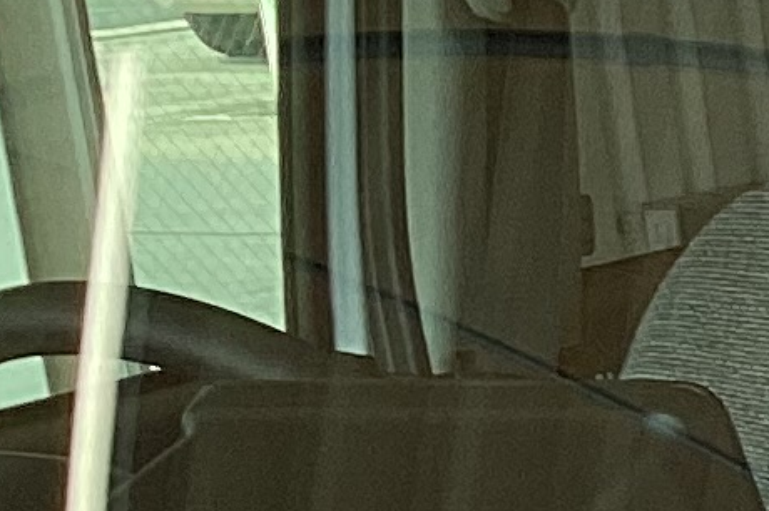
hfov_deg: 7.9
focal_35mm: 229
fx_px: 4888
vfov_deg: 5.7
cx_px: 2200
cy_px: 1301
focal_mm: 3.3
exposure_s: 1/120
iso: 25
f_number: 2.4
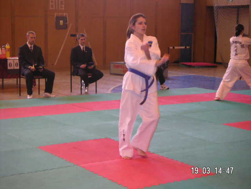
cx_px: 126
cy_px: 94
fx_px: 515
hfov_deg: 27.4
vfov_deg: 20.7
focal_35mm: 71
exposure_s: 1/90
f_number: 3.3
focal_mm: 9.3
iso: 200
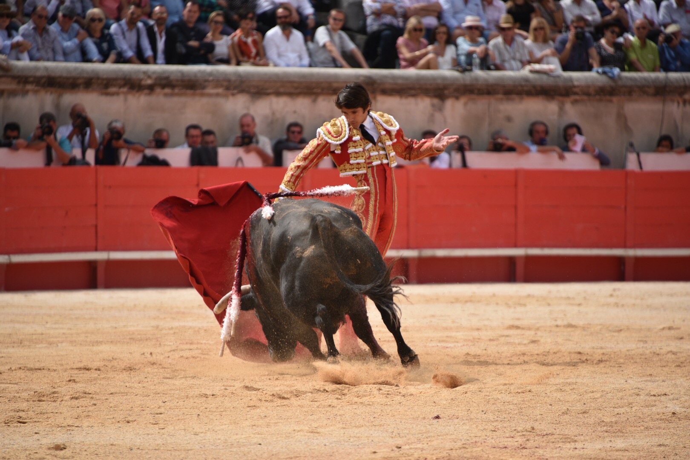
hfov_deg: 6.9
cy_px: 230
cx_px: 345
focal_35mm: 300
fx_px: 5750
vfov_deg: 4.6
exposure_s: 1/1600
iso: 400
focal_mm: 300
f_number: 5.6
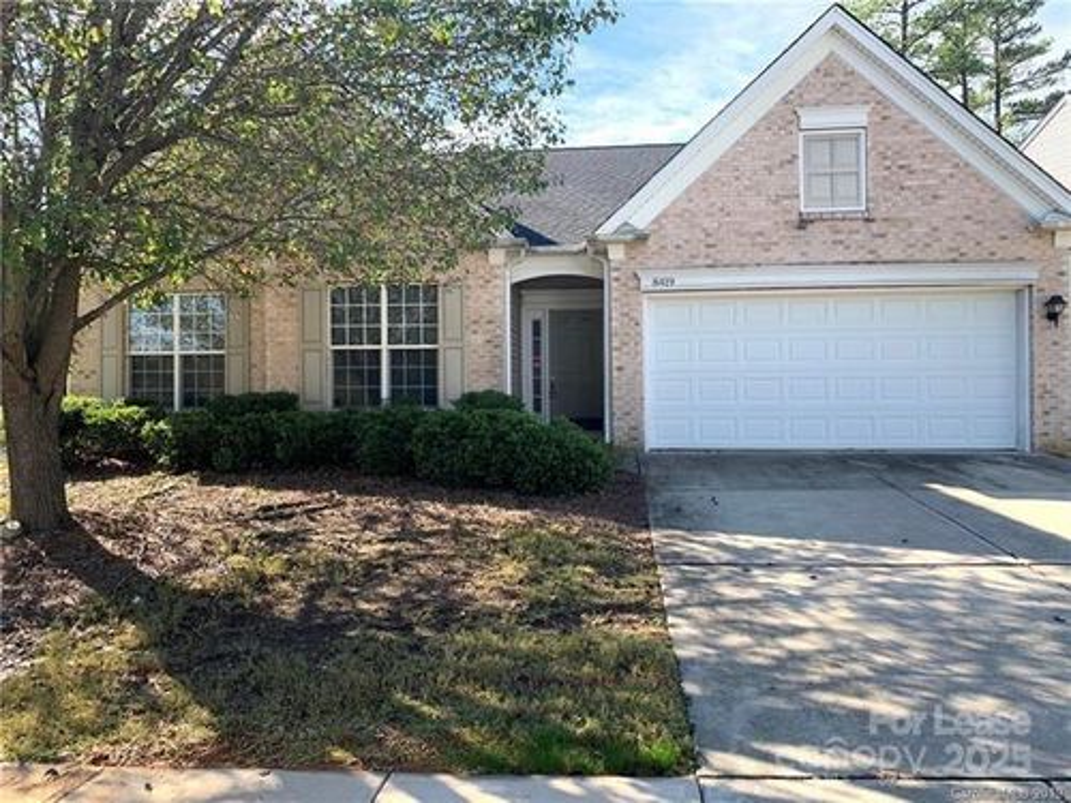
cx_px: 536
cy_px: 402
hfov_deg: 67.3
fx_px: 804
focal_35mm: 26
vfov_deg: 53.1
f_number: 1.8
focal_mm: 4.25
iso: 25
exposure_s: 1/442
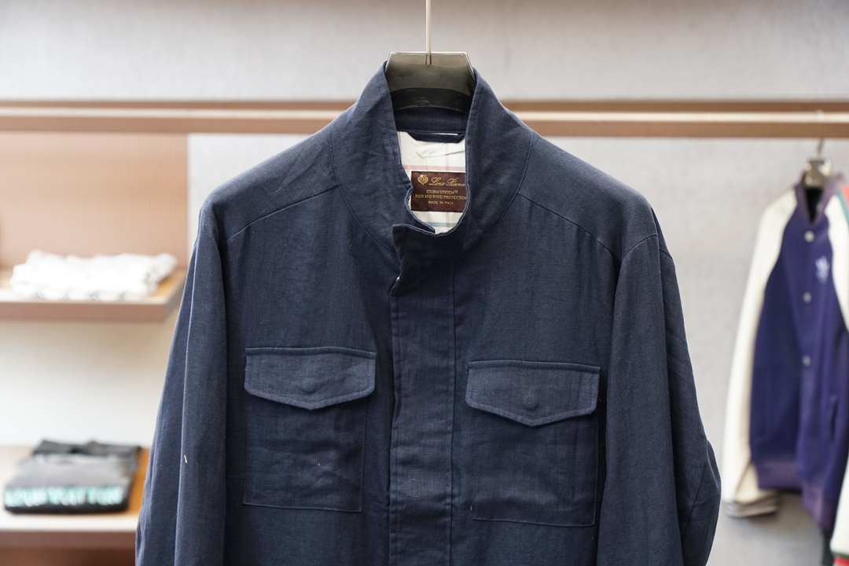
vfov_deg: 16.3
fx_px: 1981
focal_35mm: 84
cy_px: 283
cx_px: 424
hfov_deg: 24.2
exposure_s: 1/125
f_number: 4
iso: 640
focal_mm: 56
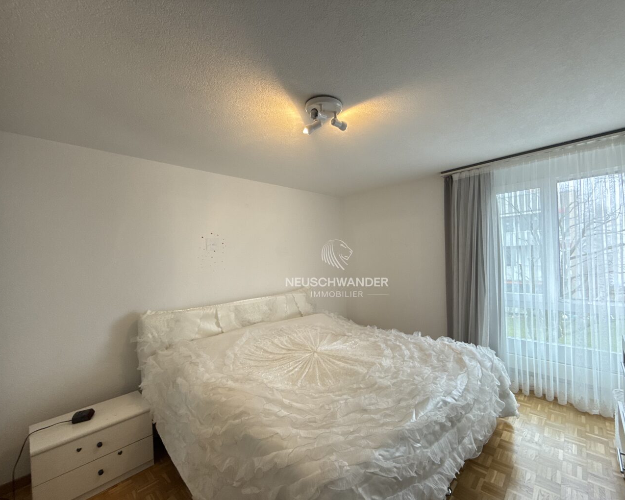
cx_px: 337
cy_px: 256
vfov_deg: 84.0
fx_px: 277
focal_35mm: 15
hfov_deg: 96.6
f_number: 2.2
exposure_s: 1/50
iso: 200
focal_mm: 2.22
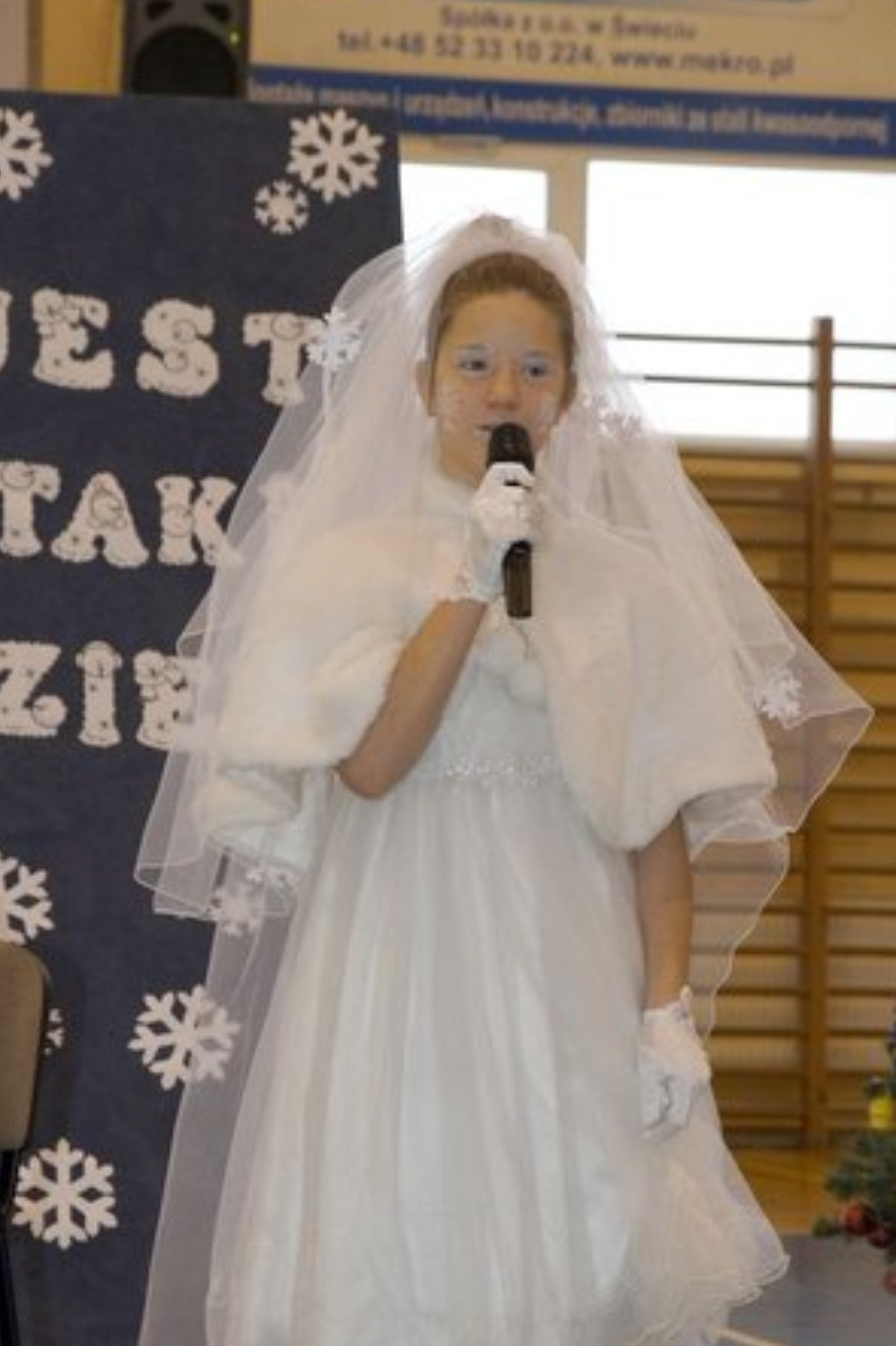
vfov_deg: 15.8
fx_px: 4857
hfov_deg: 10.5
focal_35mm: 130
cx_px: 393
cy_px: 788
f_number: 5.6
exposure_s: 1/125
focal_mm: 70
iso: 1600
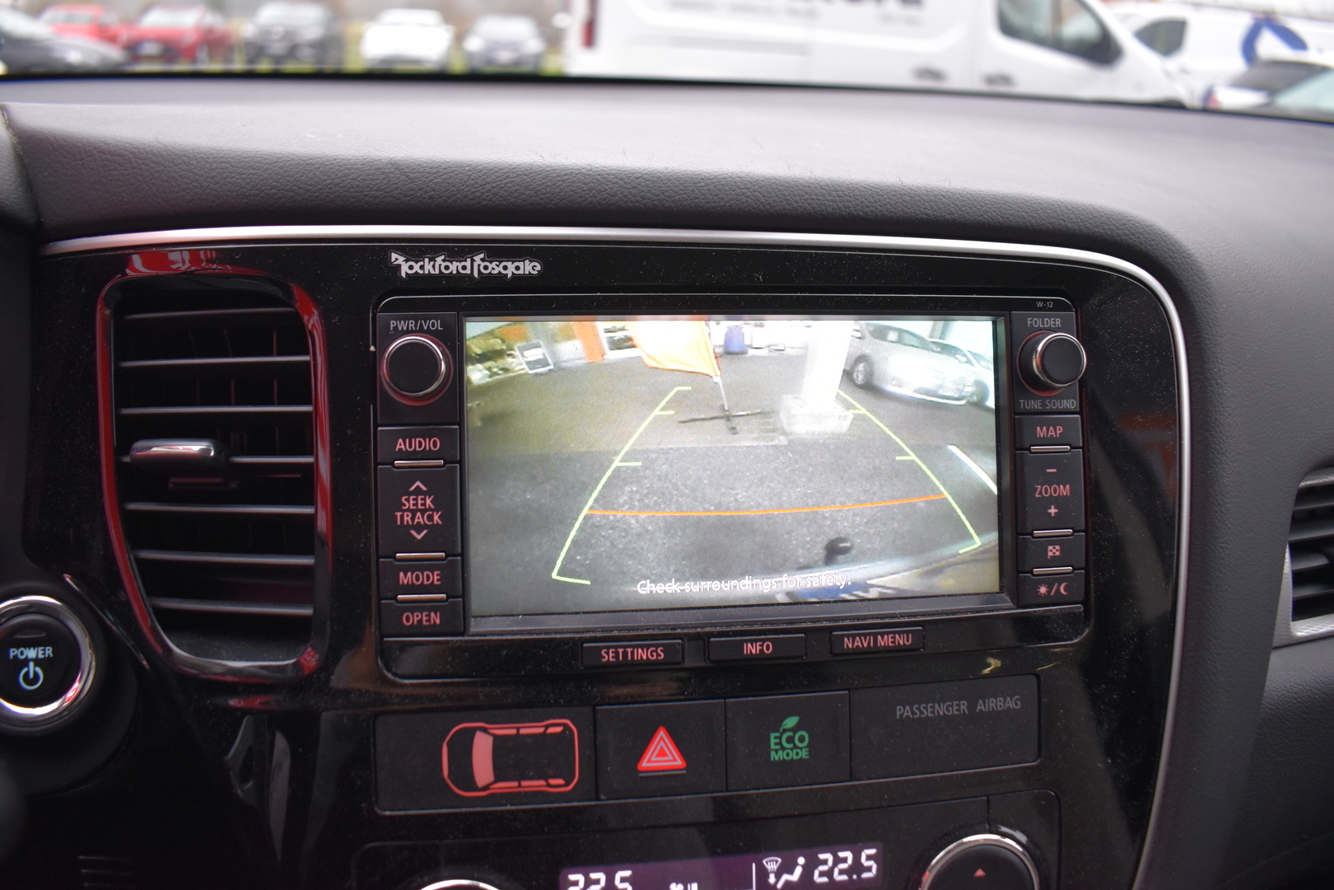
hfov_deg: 67.4
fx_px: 1000
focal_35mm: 27
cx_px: 667
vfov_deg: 47.9
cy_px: 445
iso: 800
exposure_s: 1/60
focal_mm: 18
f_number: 4
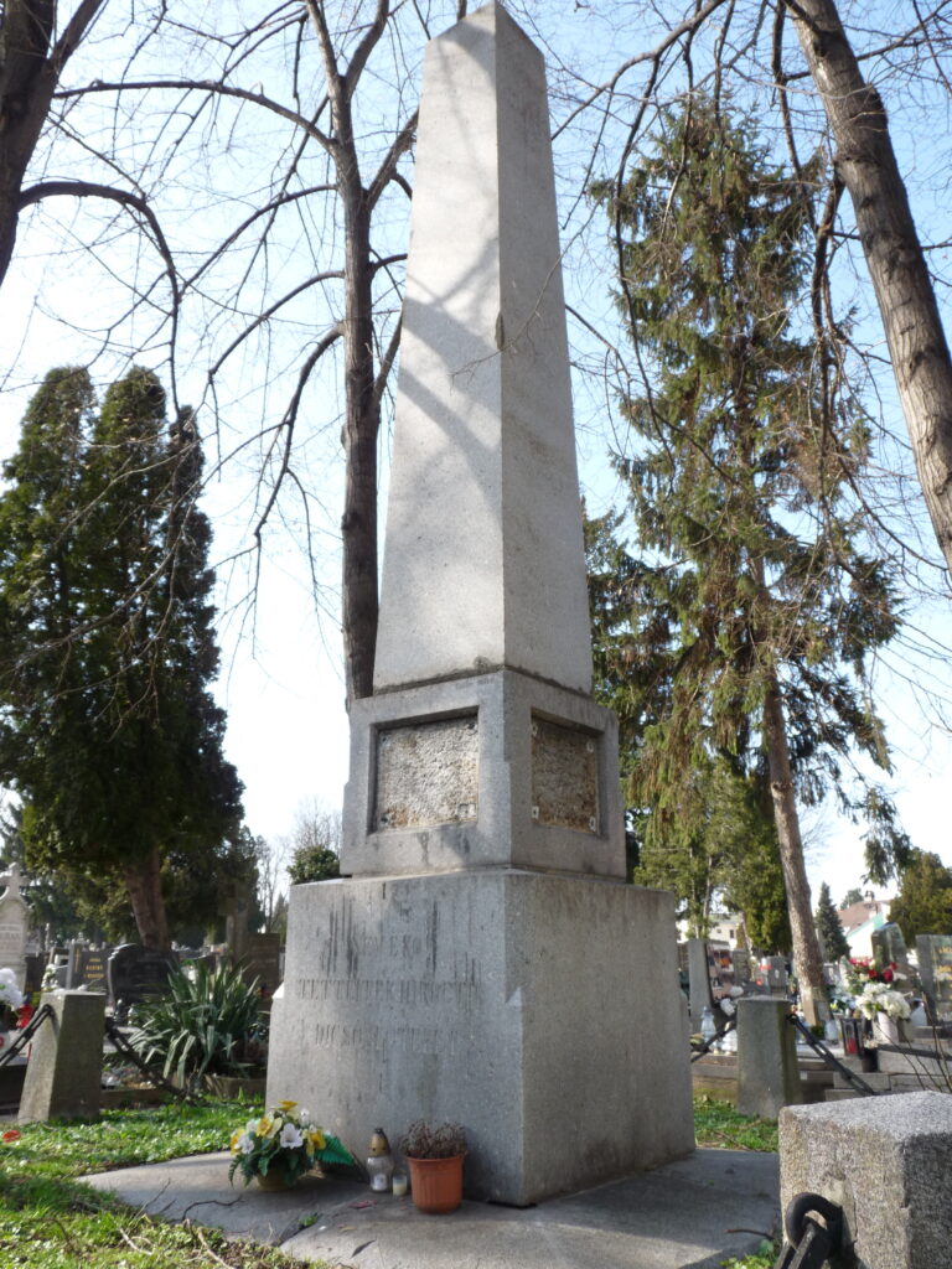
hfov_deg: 51.4
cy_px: 634
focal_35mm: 27
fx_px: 990
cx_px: 476
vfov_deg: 65.3
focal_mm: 4.8
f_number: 4
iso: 100
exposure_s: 1/200
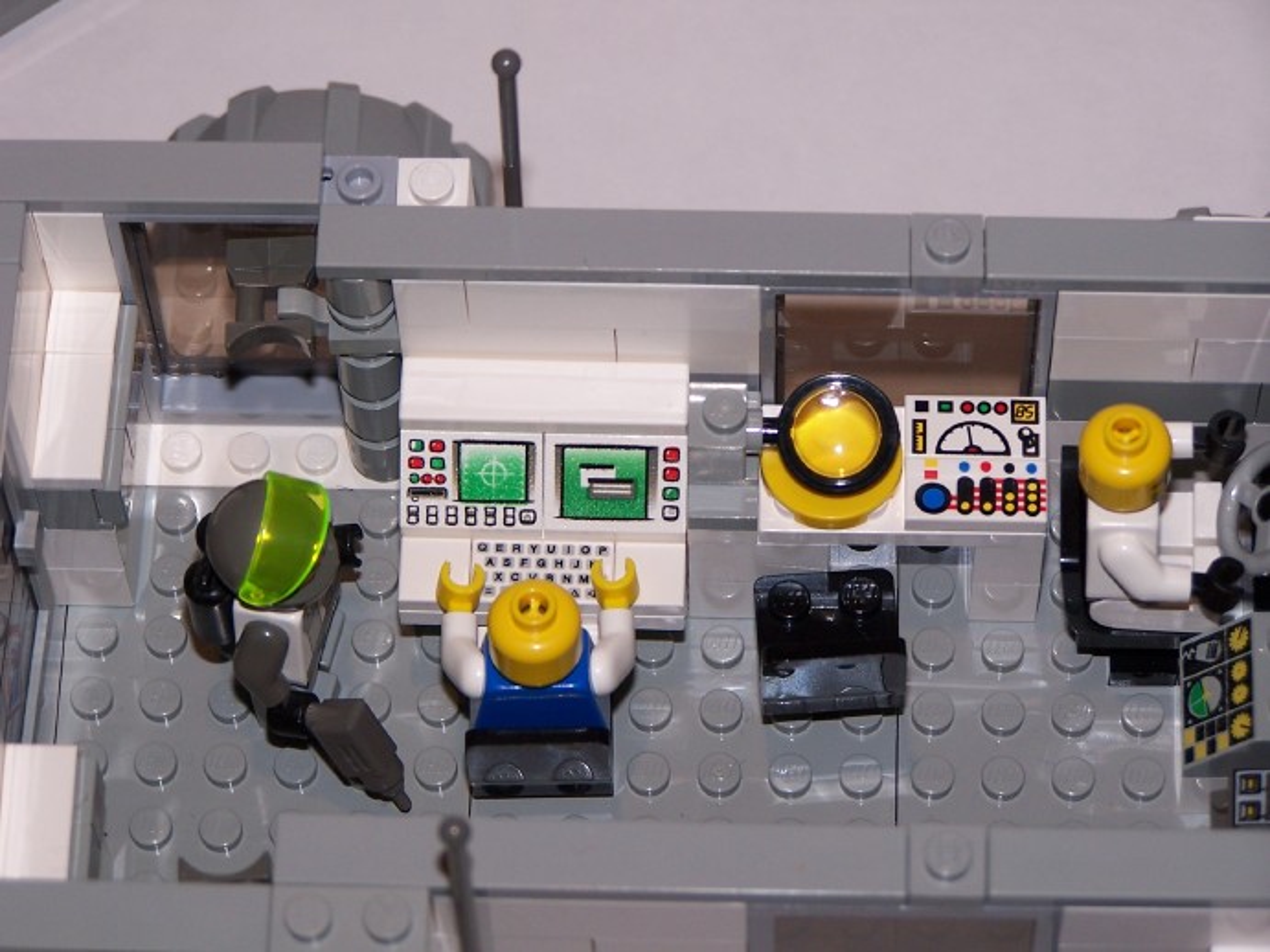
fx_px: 5099
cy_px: 476
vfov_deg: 10.7
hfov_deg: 14.2
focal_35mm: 139
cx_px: 635
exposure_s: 1/90
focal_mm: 23.1
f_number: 3.2
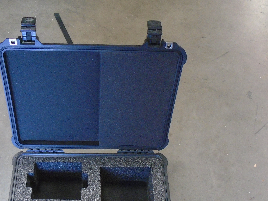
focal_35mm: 44
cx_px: 104
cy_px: 155
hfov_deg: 42.7
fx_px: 341
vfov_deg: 32.2
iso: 500
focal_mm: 4.6
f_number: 3.2
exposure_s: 1/60
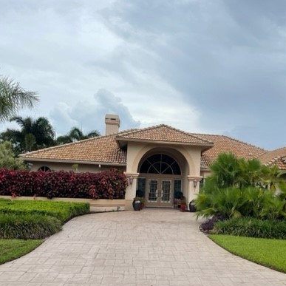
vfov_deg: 43.6
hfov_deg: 43.0
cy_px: 177
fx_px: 355
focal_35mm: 38
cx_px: 201
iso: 32
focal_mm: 4.2
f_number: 1.6
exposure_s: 1/4831
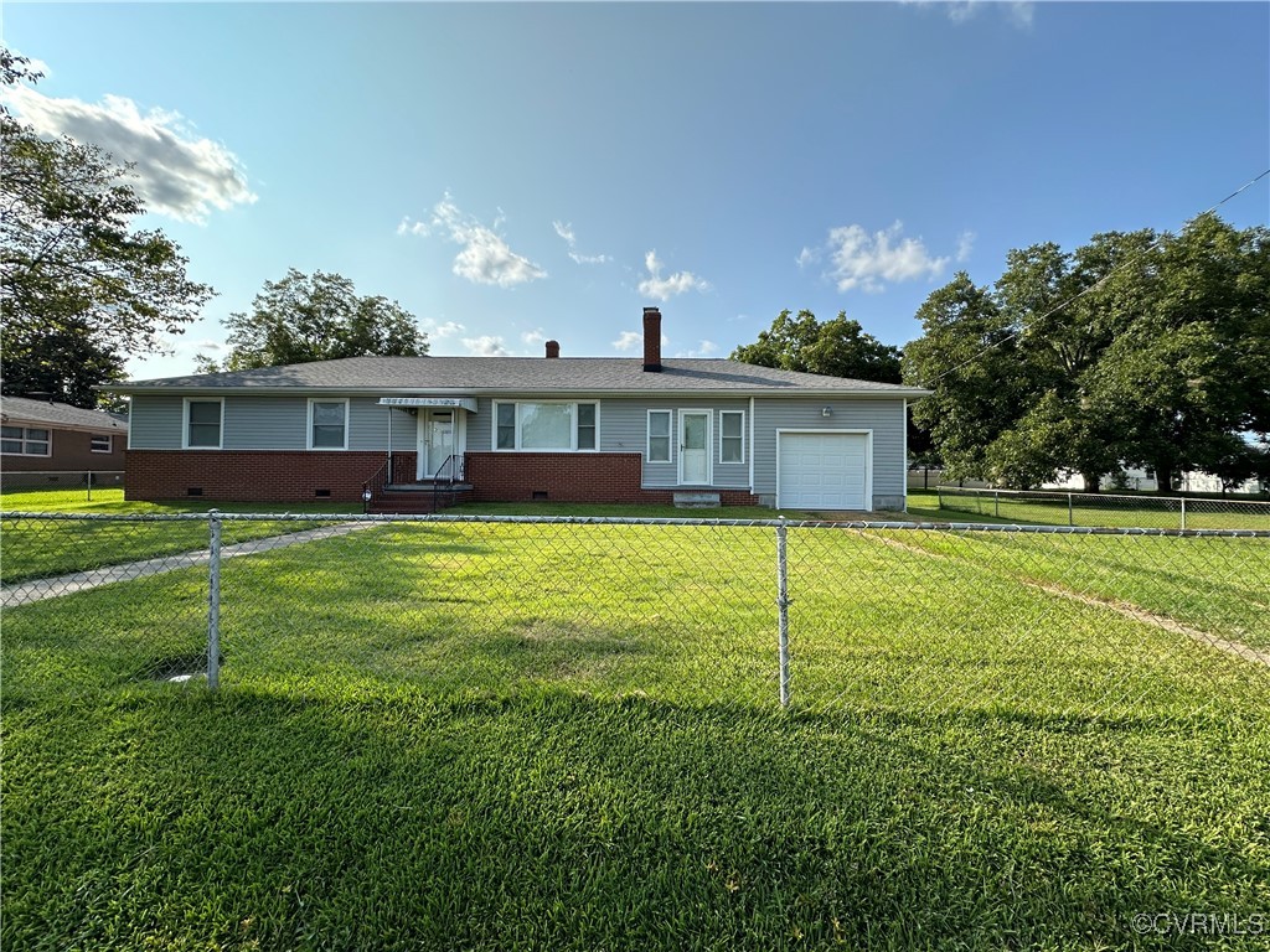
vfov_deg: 85.7
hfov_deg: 102.1
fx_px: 514
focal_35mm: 14
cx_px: 635
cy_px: 476
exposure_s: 1/1531
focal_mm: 2.22
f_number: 2.2
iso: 50
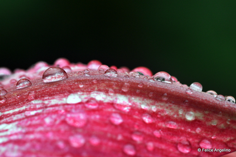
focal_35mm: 158
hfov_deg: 13.1
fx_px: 1031
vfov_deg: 8.7
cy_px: 78
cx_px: 118
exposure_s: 1/160
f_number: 10
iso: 400
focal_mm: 105
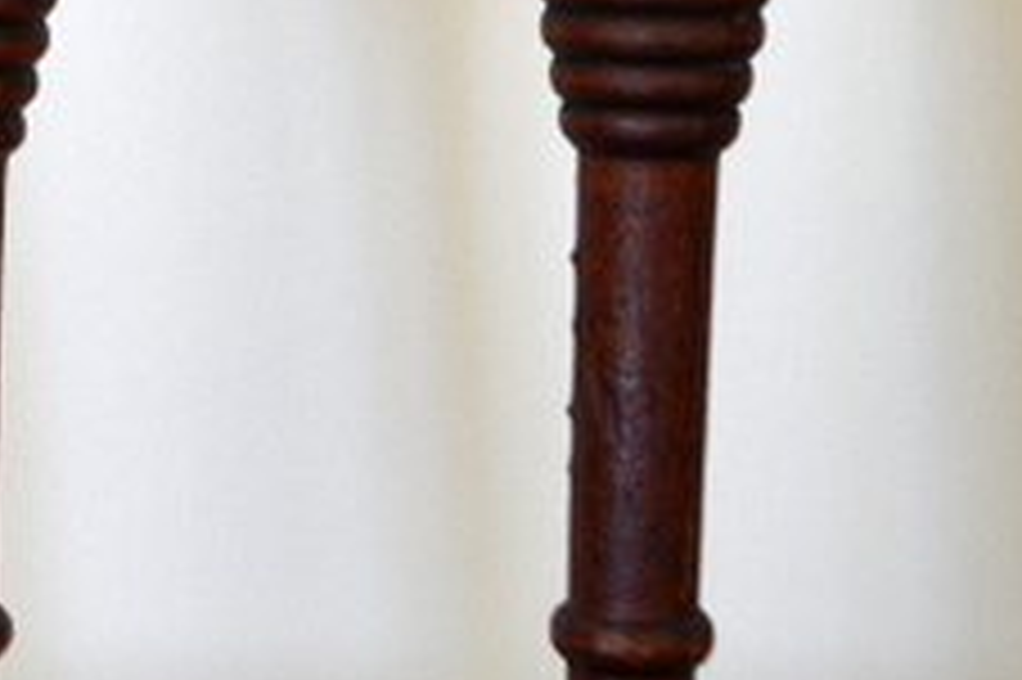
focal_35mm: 139
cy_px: -189
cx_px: -302
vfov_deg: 9.7
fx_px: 3943
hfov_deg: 14.2
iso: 400
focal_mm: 30
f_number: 4.5
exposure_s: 1/25
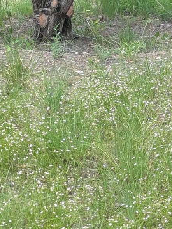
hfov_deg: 8.7
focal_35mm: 167
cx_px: 278
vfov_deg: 11.7
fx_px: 1104
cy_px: -14
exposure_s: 1/1027
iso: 58
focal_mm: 6.81
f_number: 1.85
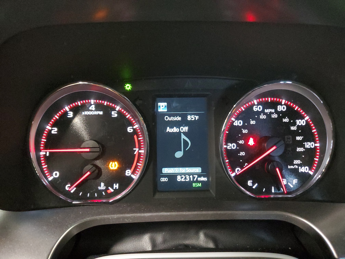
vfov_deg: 53.1
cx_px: 172
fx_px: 259
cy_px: 130
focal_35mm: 26
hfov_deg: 67.3
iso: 649
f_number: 1.5
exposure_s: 1/17
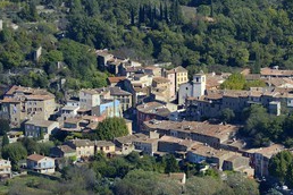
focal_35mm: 293
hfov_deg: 7.0
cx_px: 195
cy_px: 150
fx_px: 2385
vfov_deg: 4.7
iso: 800
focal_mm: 180
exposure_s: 1/1000
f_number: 10
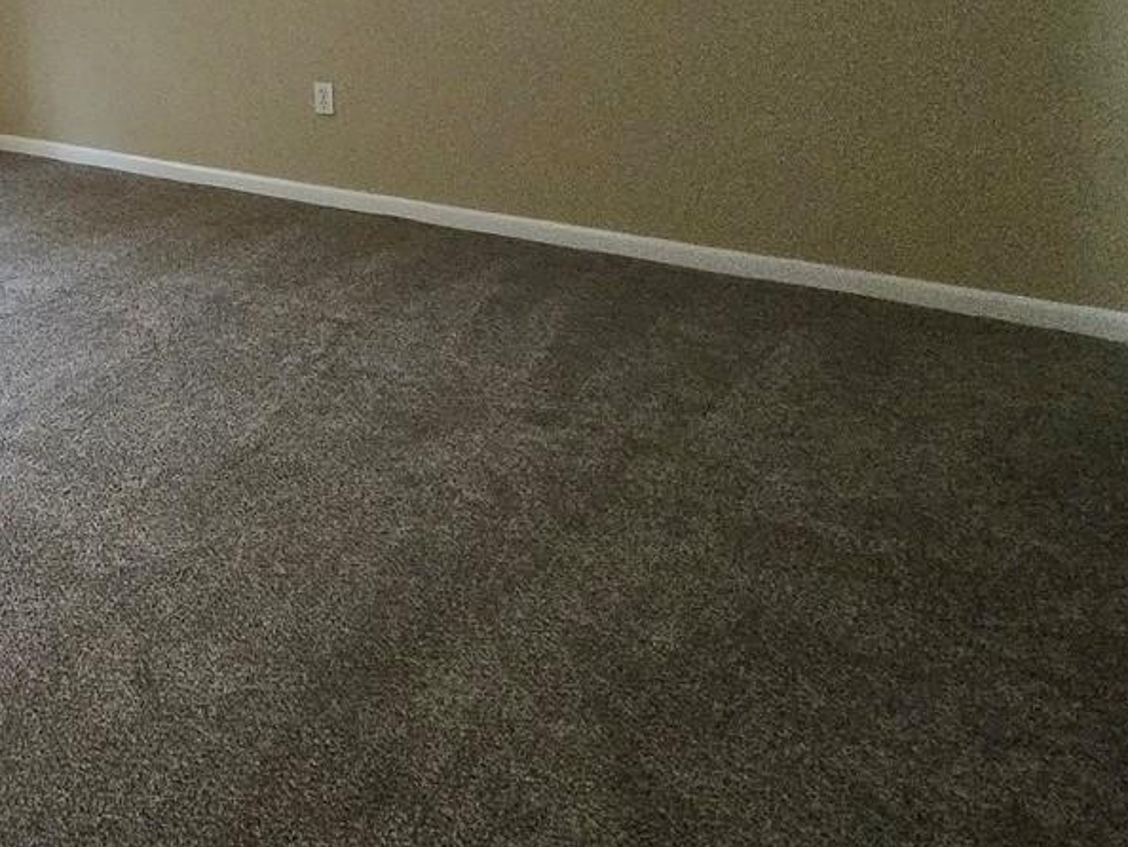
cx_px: -167
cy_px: -17
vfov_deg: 36.3
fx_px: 1141
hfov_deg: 40.3
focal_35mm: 35
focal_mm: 1.7
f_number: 2.2
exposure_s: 1/60
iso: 400
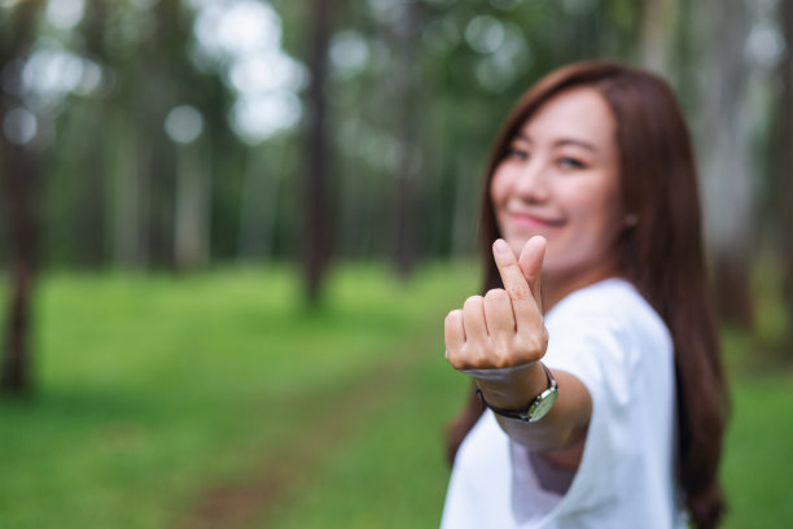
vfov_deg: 16.3
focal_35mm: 84
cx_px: 396
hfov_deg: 24.2
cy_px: 264
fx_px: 1850
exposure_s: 1/1100
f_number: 2
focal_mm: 56
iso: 200
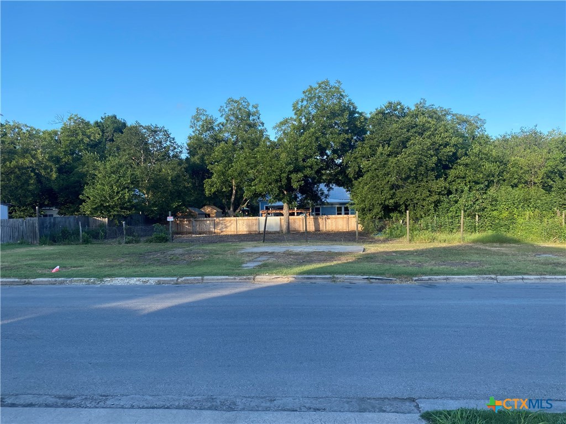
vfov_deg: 53.1
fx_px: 425
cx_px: 283
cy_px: 212
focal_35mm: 26
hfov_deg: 67.3
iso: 32
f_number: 1.8
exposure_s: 1/747
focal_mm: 4.25
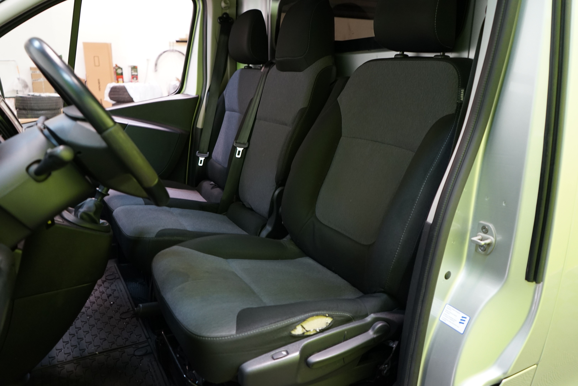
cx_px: 289
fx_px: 450
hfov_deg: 65.5
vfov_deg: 46.4
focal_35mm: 28
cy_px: 193
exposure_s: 1/30
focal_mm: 28
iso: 1000
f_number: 3.5
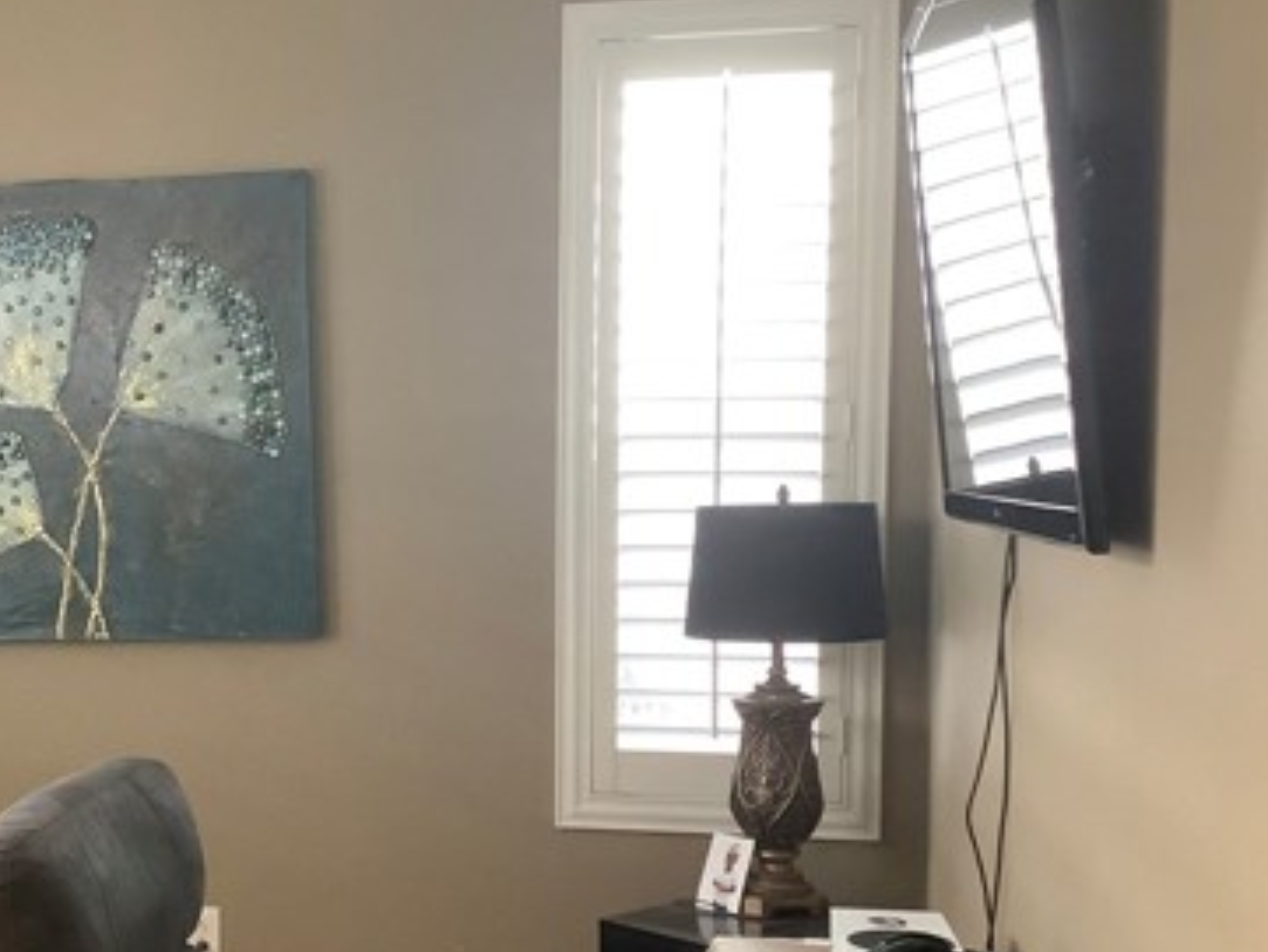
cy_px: 601
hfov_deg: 34.0
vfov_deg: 26.5
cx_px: 267
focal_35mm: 55
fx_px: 2015
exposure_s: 1/60
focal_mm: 3.3
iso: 400
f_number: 2.4
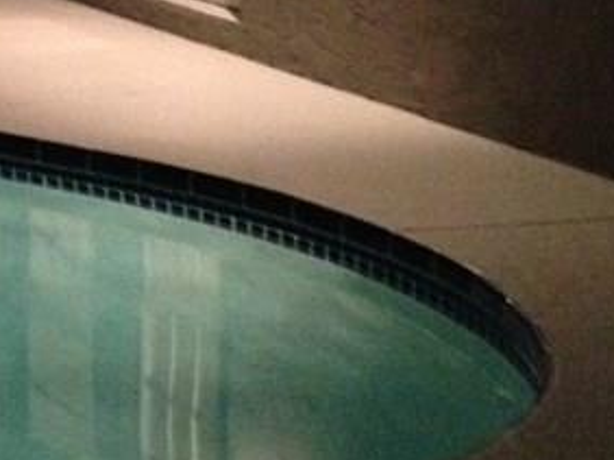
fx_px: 2127
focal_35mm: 120
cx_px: -176
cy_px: -20
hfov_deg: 15.6
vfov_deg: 12.2
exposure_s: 1/15
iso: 800
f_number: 2.4
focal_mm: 4.12
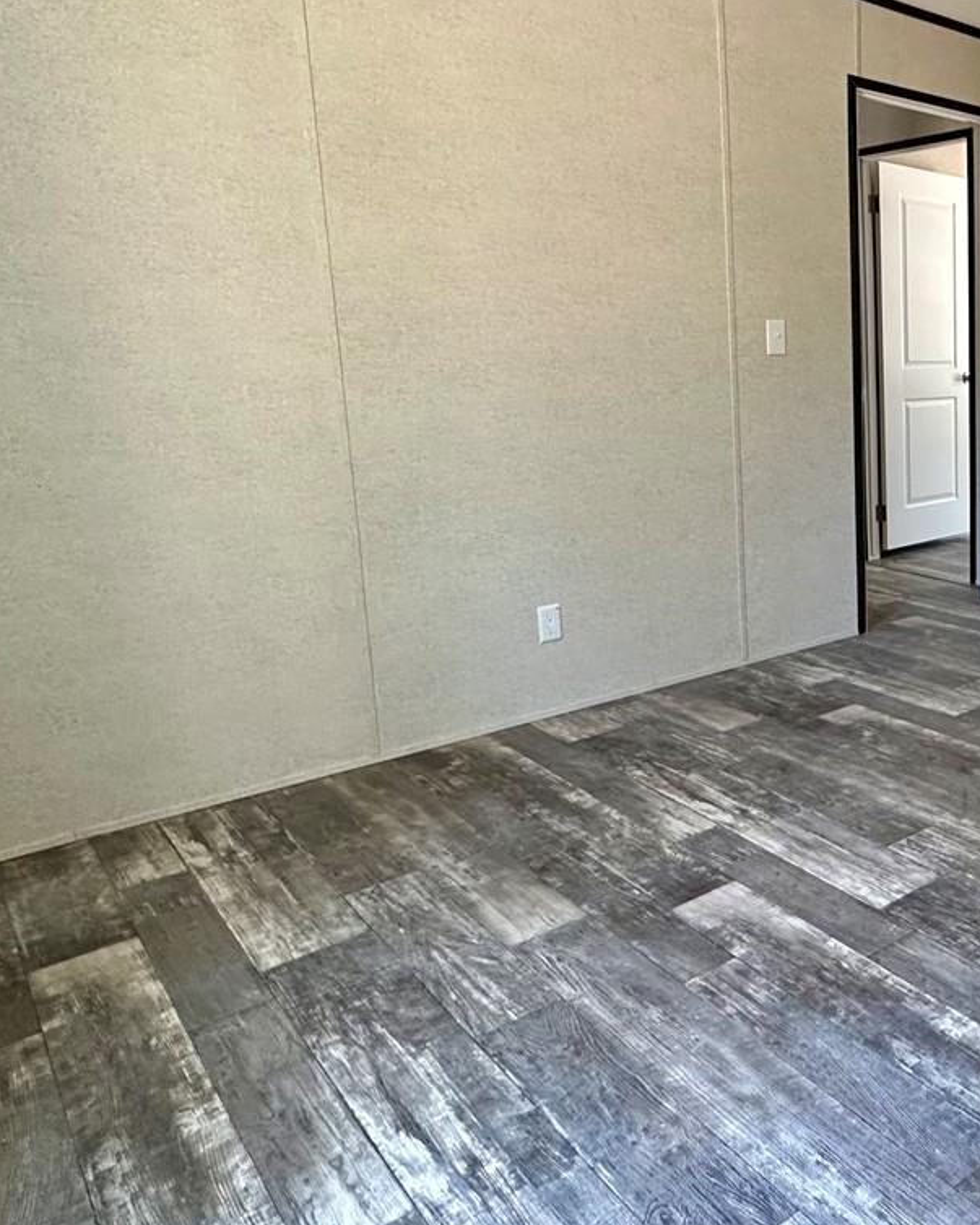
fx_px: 1052
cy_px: 528
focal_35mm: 29
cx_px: 998
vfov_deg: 60.2
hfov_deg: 42.5
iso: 320
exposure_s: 1/63
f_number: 2.2
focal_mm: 2.22
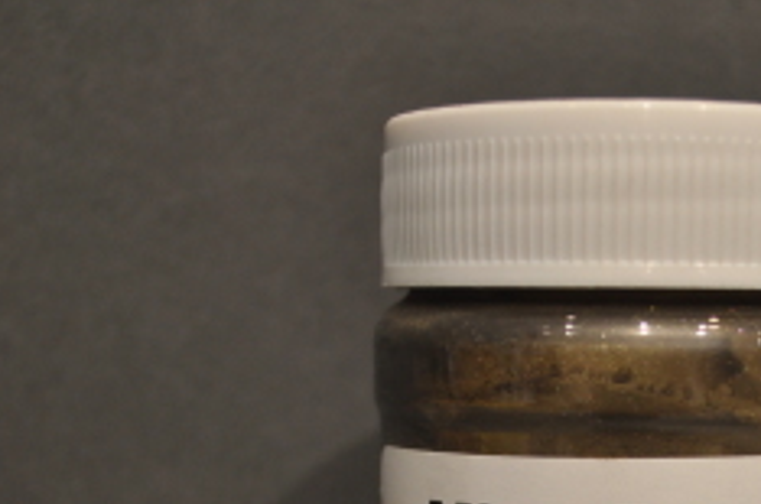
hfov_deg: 23.5
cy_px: 631
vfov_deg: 15.3
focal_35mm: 85
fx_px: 1793
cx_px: 637
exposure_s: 1/125
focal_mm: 22
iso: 320
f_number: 4
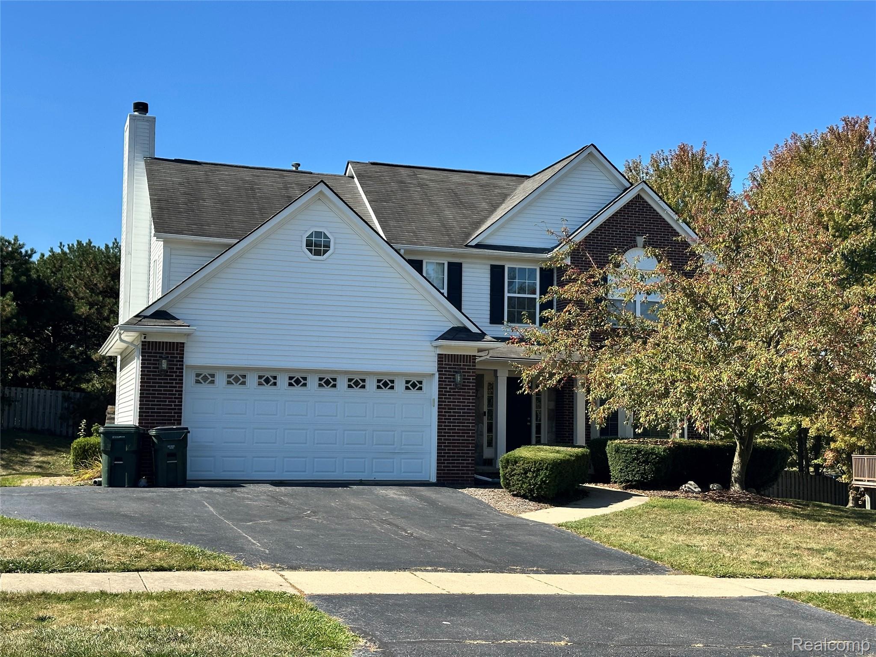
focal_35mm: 48
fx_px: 1215
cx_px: 438
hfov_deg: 39.7
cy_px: 328
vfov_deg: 30.3
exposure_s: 1/2358
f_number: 1.78
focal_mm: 6.86
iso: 64
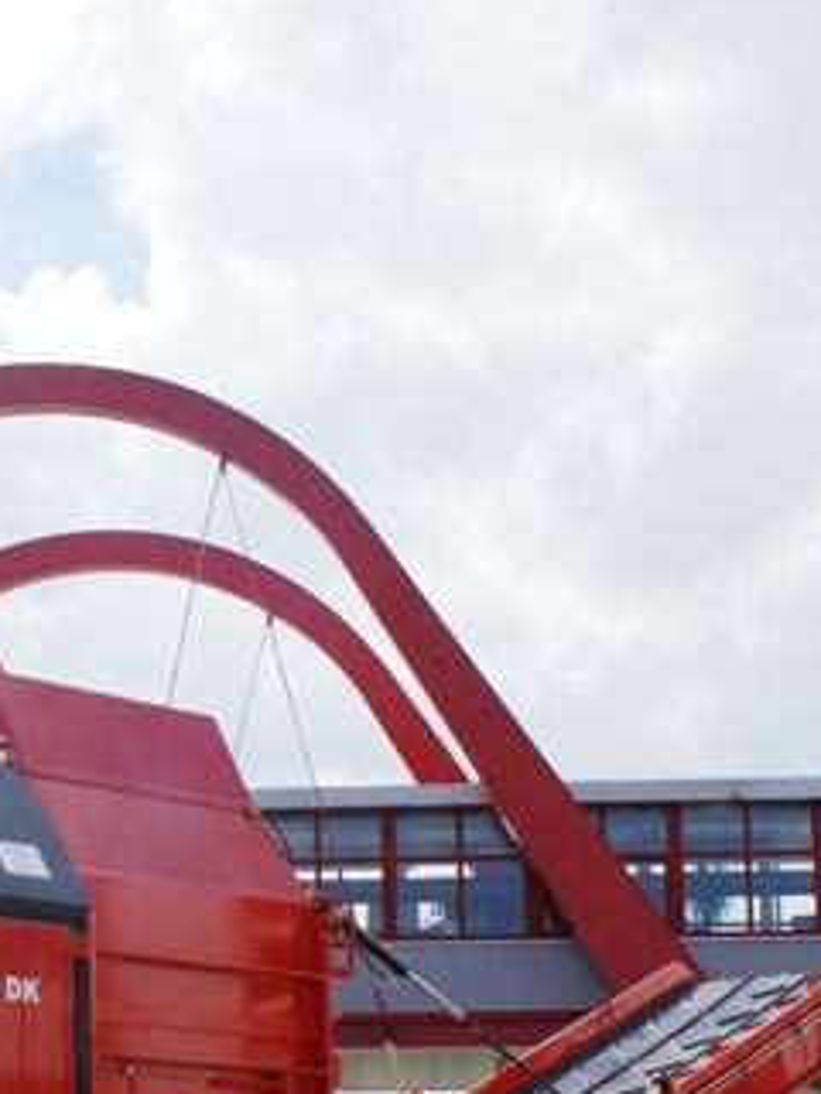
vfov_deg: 20.7
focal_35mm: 94
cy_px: 848
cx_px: -14
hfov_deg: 15.4
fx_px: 2973
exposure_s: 1/200
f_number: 11
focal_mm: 26
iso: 100
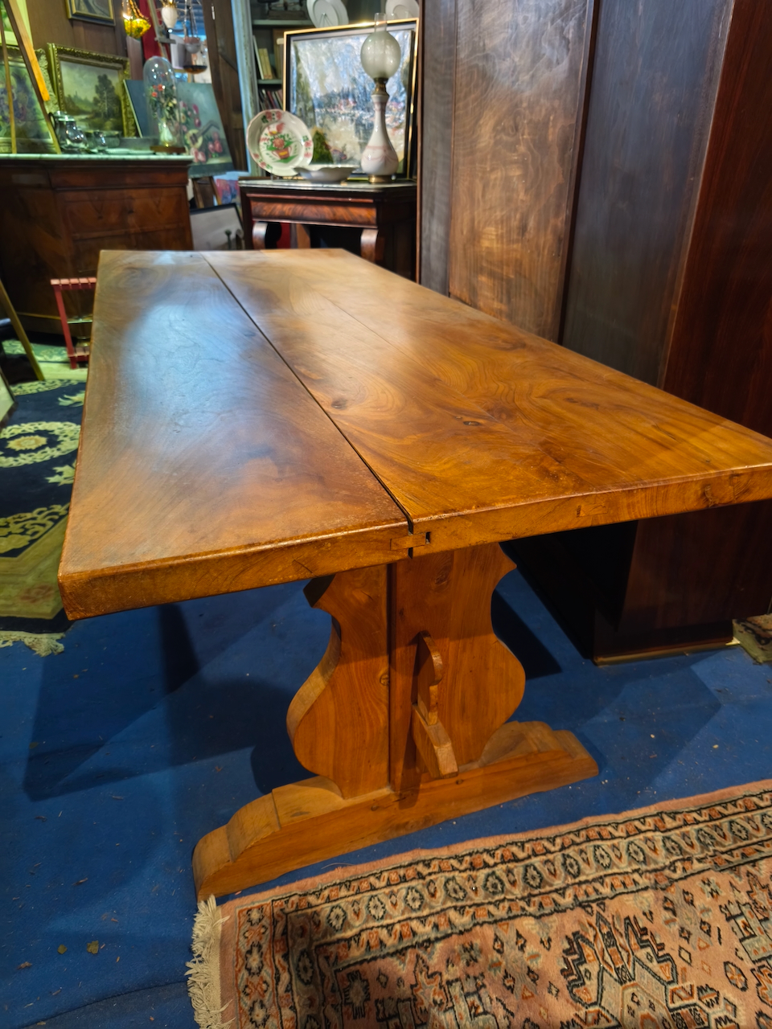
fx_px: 684
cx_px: 386
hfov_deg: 58.9
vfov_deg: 73.9
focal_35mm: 23
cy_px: 514
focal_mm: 5.35
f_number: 1.7
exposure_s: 1/25
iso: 1000
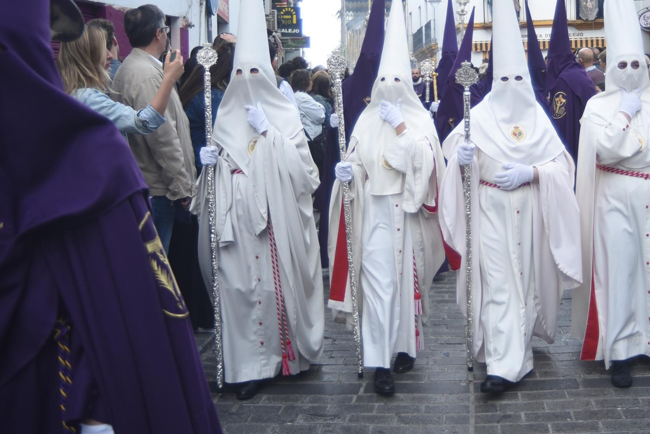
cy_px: 127
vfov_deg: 29.6
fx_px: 813
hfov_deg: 42.8
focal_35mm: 45
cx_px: 449
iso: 100
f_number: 3.5
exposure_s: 1/100
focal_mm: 29
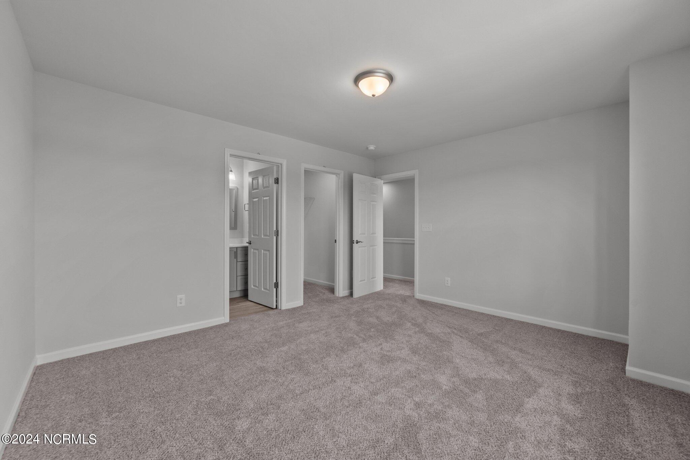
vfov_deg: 81.2
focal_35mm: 14
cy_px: 230
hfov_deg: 104.3
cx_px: 345
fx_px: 268
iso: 500
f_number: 7.1
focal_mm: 14
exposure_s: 1/15
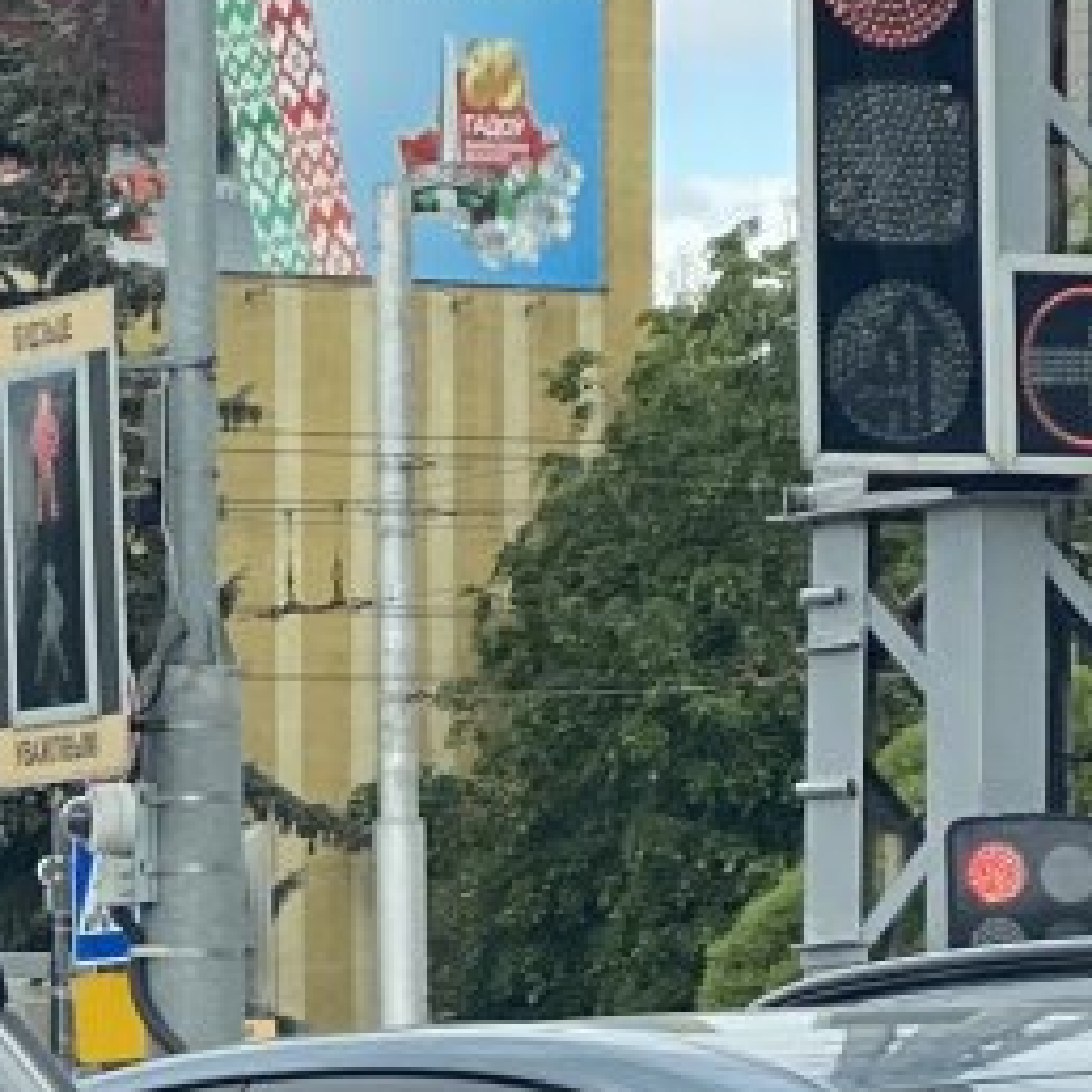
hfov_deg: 6.0
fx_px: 10172
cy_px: 1393
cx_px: -775
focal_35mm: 285
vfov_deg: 6.1
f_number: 2
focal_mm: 6
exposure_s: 1/475
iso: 20
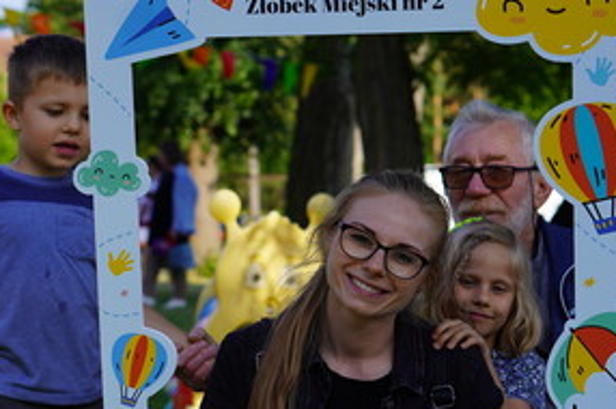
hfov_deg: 18.3
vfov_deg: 12.2
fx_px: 1914
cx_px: 331
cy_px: 271
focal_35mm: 112
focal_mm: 50
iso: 160
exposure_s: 1/1250
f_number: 3.5
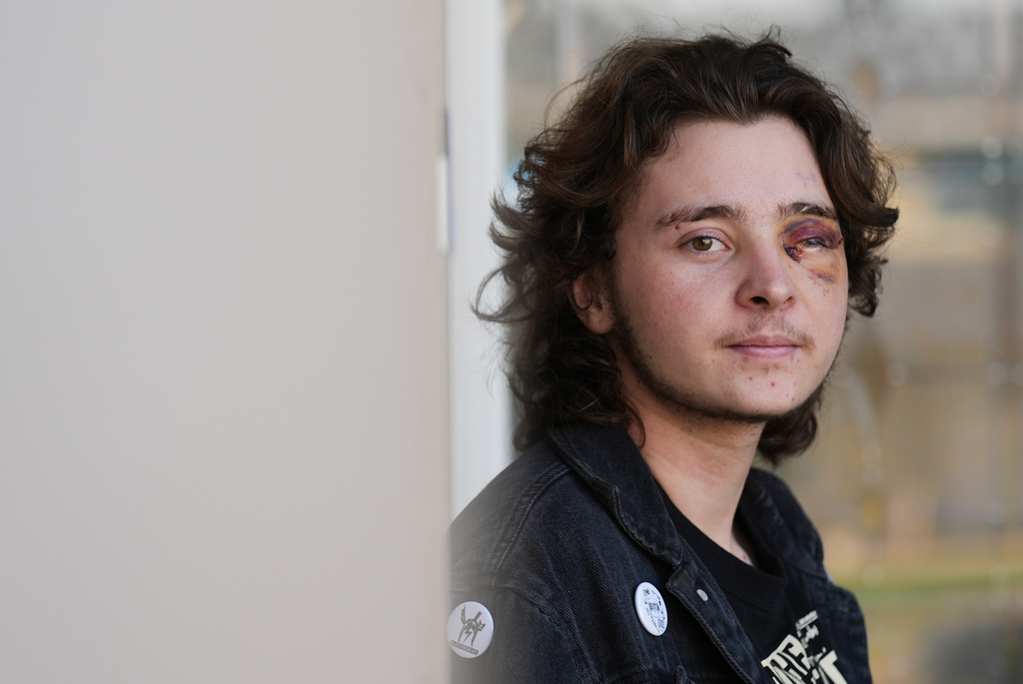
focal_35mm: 133
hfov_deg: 15.4
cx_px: 512
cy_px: 342
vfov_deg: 10.3
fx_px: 3783
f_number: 3.2
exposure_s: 1/640
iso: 320
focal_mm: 89
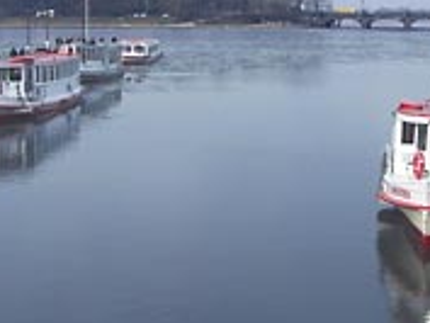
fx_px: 1007
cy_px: 89
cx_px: 318
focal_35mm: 81
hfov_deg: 23.9
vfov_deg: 18.1
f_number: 4
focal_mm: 6.3
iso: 64
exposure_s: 1/250
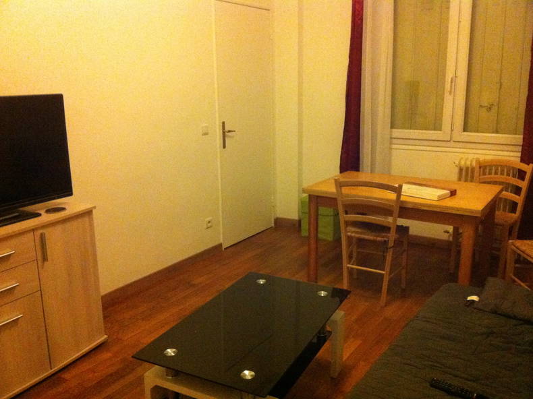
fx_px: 539
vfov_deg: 40.7
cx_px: 266
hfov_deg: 52.6
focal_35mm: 35
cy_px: 200
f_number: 2.8
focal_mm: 3.85
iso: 1000
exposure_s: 1/15
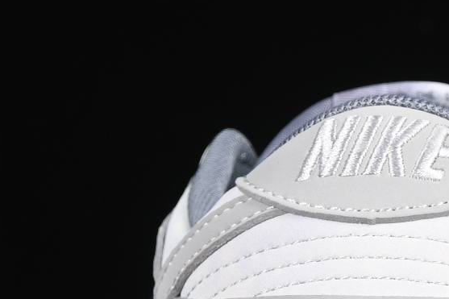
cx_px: 595
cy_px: 158
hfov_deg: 5.5
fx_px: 4675
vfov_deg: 3.7
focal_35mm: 375
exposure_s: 1/60
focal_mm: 50
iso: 160
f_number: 7.1
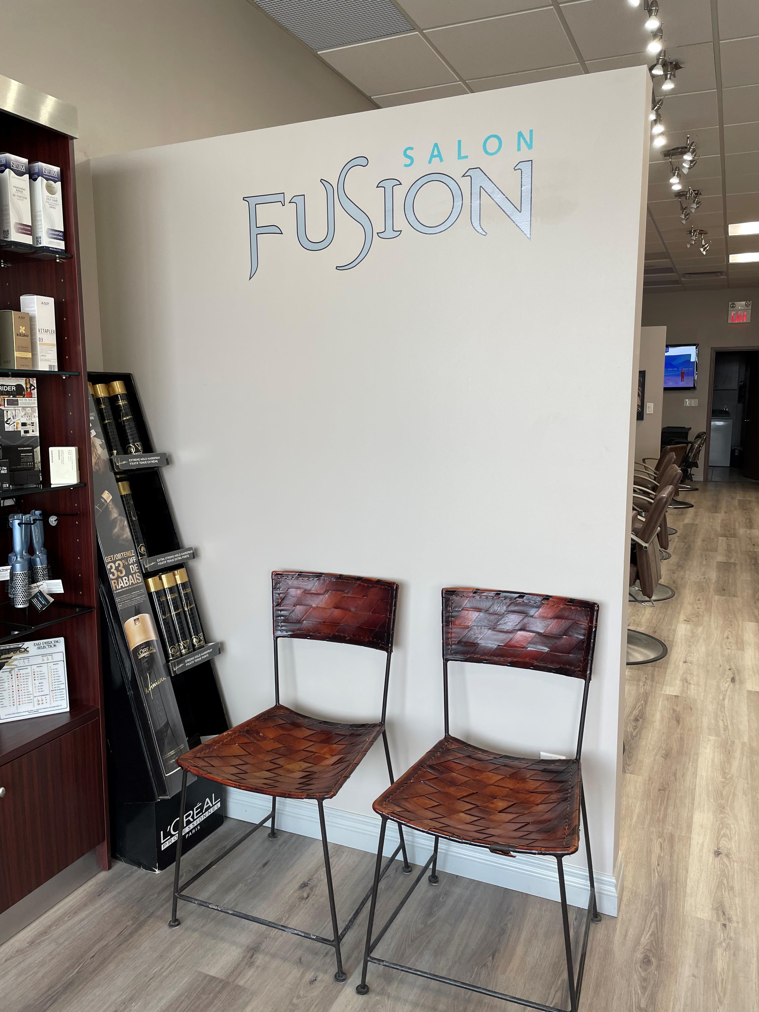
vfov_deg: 67.3
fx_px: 760
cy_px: 506
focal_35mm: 26
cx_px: 380
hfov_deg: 53.1
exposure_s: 1/120
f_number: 1.6
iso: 50
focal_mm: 4.2
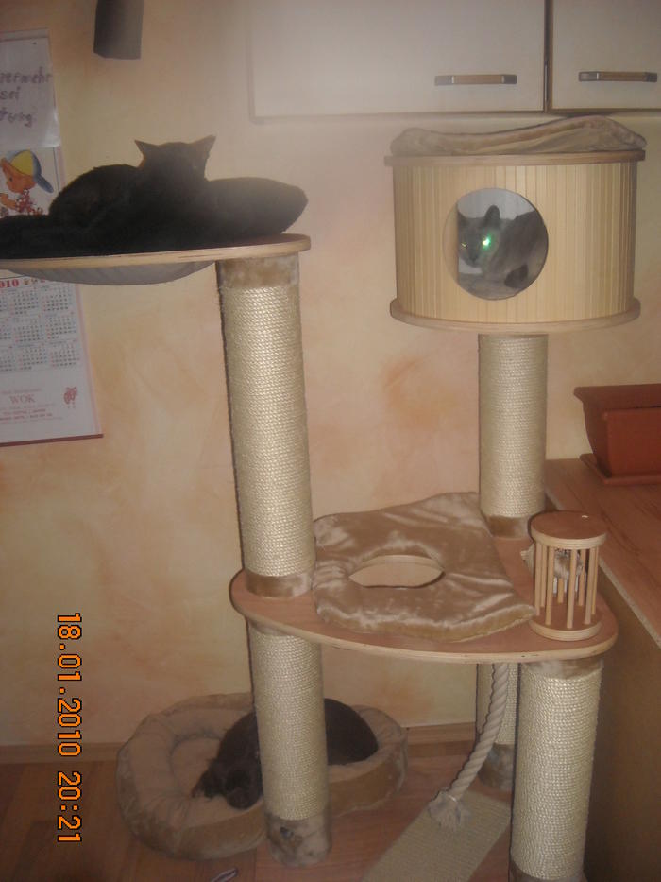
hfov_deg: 40.7
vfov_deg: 52.6
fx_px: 891
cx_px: 330
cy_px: 441
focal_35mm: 35
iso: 200
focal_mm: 5.7
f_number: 2.8
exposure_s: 1/60
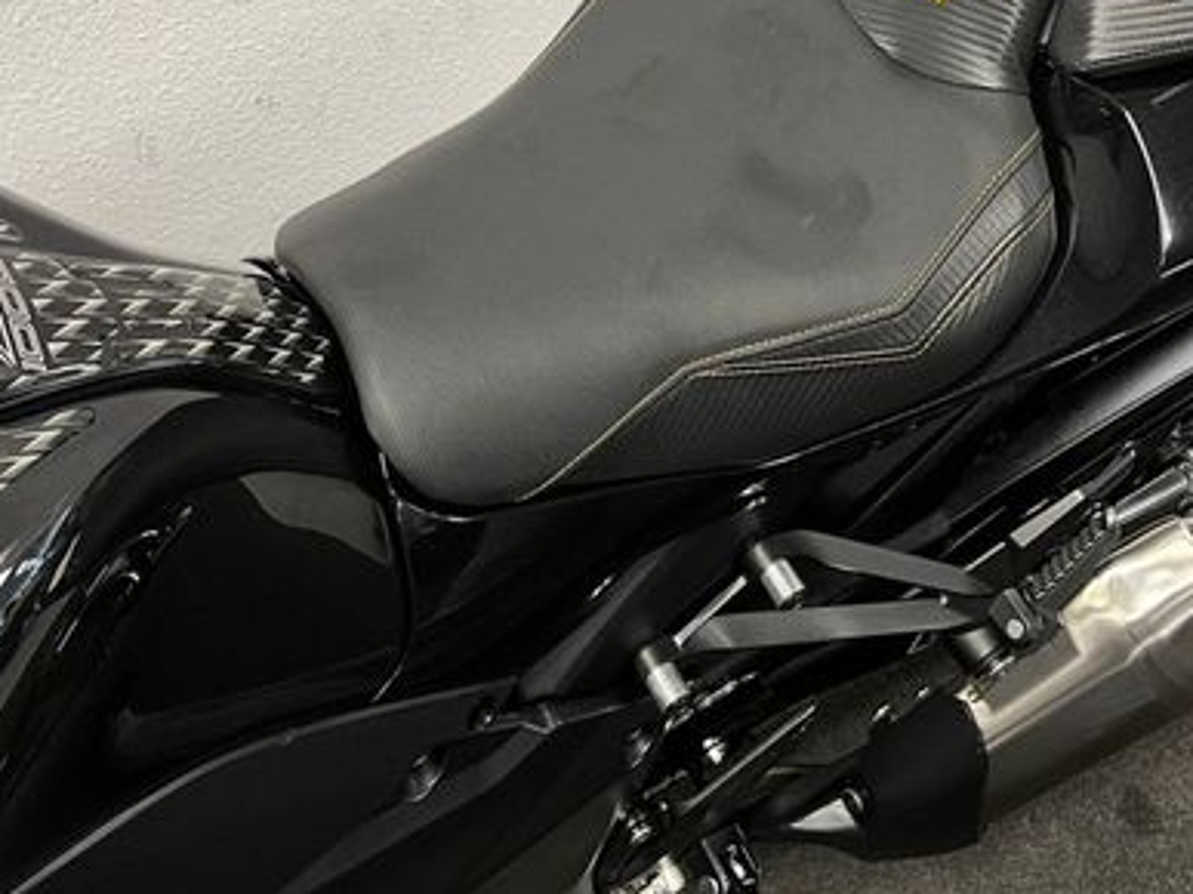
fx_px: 1481
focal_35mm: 43
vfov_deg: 32.5
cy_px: 157
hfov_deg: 43.2
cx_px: 805
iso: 125
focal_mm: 5.1
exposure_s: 1/50
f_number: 1.6
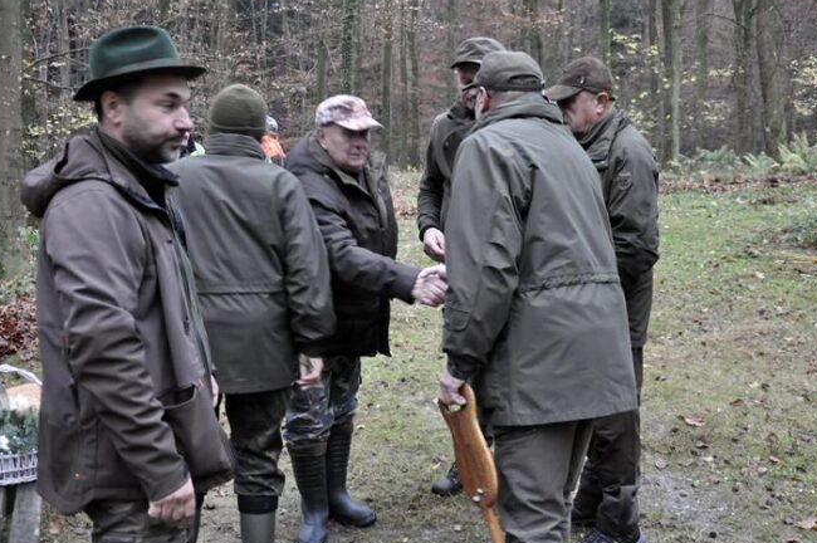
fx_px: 884
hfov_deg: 49.6
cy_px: 268
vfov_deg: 34.1
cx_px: 391
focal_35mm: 39
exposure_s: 1/30
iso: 1400
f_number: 3.8
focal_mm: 22
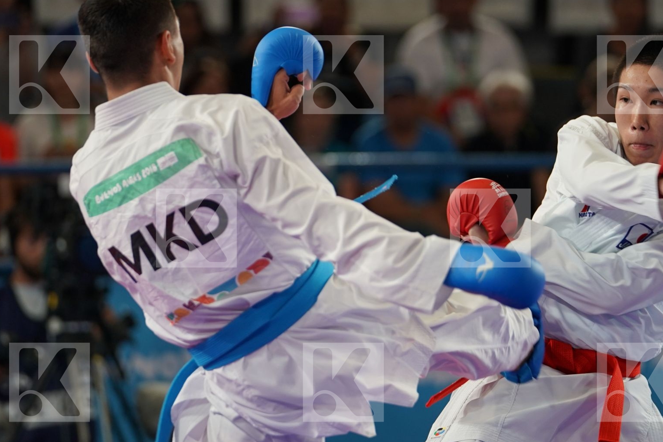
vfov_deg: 4.5
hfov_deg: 6.8
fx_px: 5616
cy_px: 228
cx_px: 343
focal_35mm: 305
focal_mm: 173
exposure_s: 1/500
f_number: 2.8
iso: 640
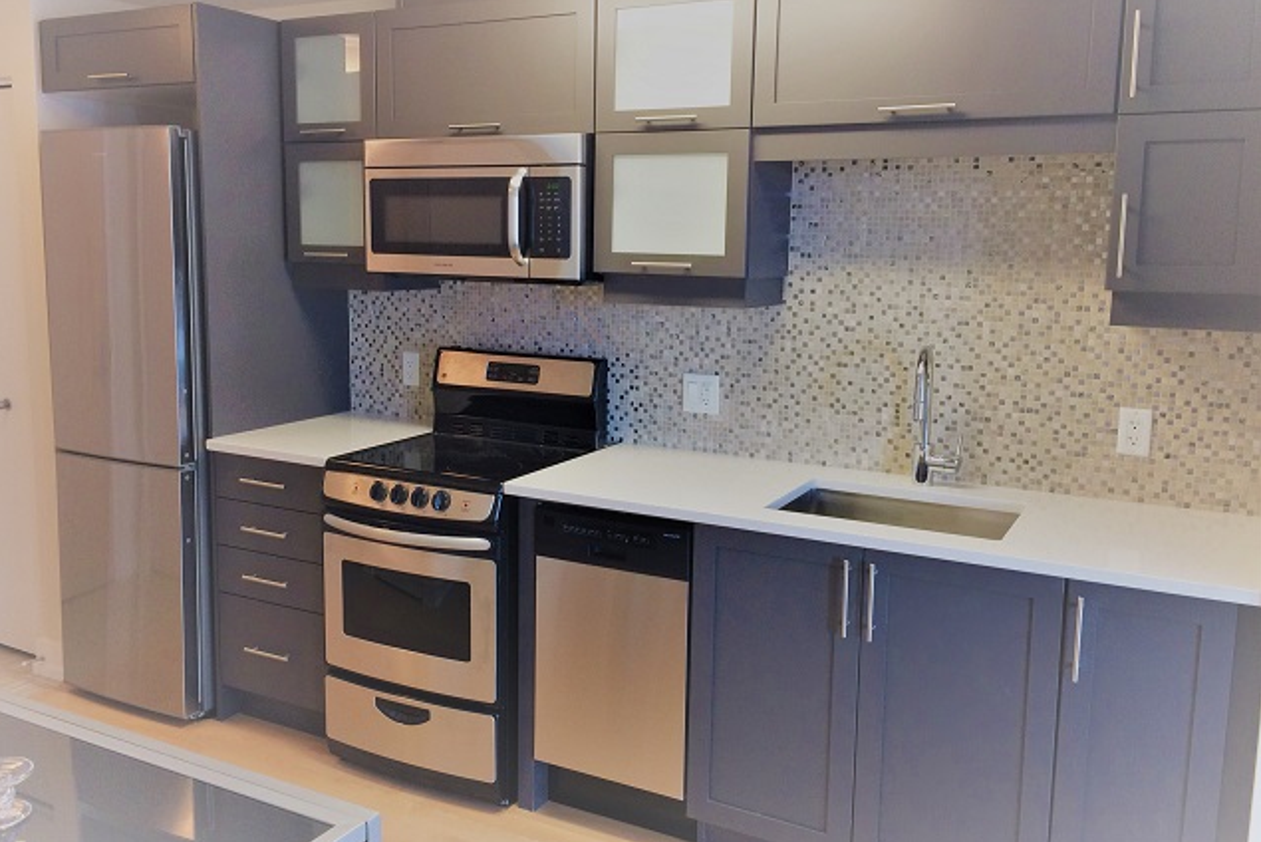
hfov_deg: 60.3
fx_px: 1086
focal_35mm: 31
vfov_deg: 42.3
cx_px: 615
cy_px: 385
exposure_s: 1/30
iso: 100
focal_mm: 4.15
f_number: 2.2
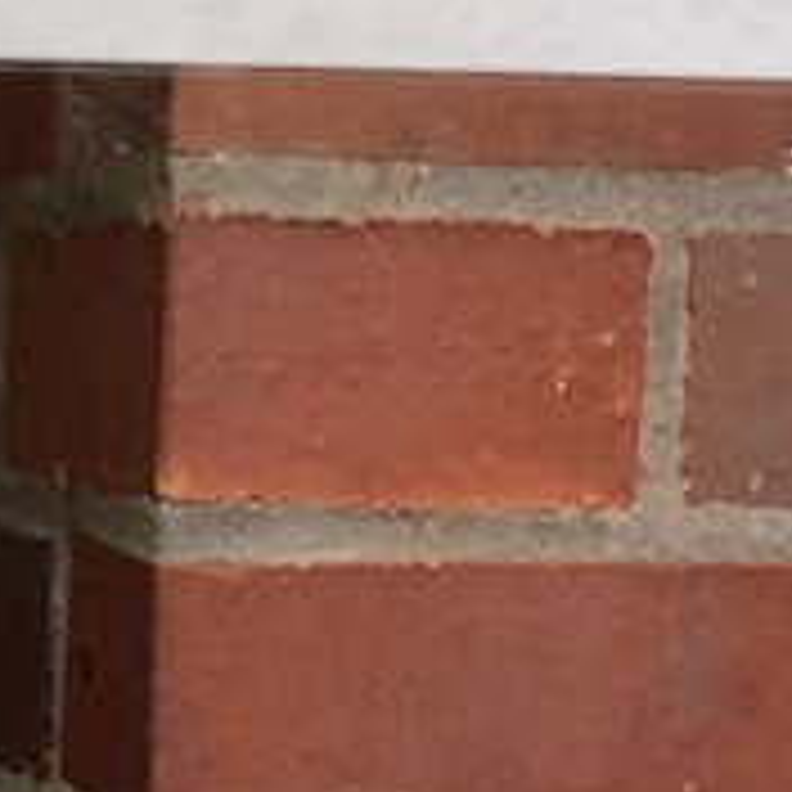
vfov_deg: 10.6
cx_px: 38
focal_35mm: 165
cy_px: 454
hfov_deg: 10.5
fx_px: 4271
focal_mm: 2.87
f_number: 2.2
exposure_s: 1/120
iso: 80
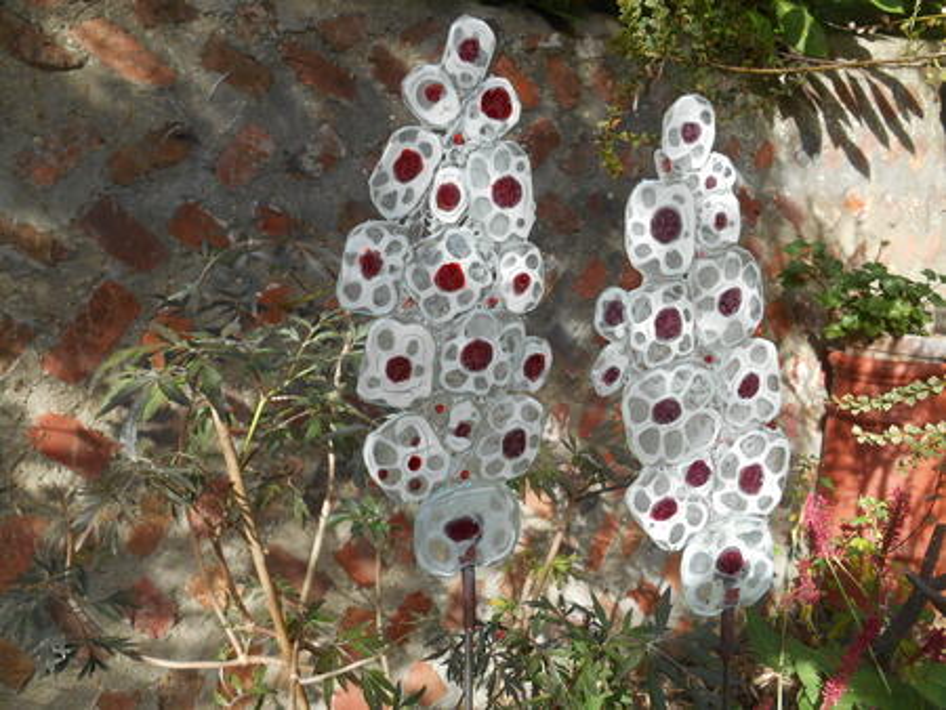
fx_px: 711
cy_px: 355
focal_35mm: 26
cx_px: 473
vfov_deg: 53.1
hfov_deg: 67.3
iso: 80
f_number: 3.4
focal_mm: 4.7
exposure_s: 1/160
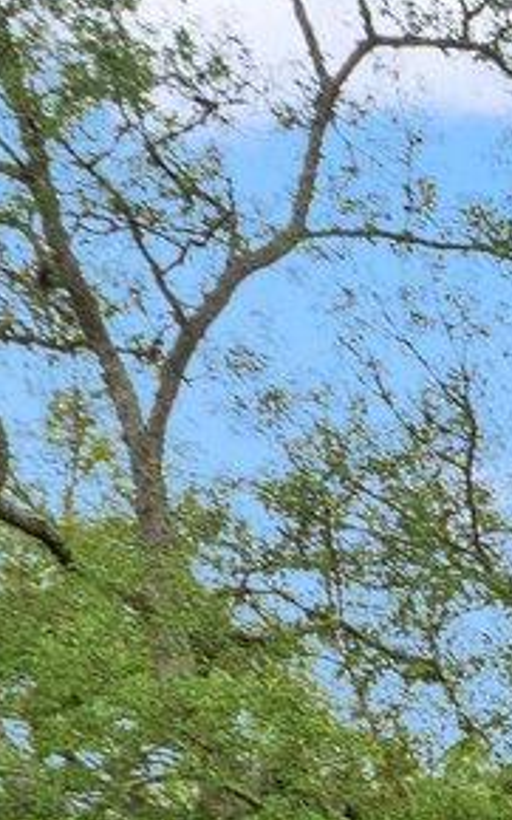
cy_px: 1712
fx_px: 2414
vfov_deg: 15.1
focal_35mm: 108
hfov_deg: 8.5
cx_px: 1850
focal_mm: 10
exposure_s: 1/400
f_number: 7.1
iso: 400
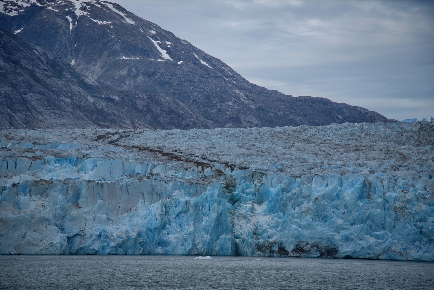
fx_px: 1447
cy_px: 145
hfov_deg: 17.1
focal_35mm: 120
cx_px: 217
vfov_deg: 11.4
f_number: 6.3
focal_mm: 120
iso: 100
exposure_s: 1/250
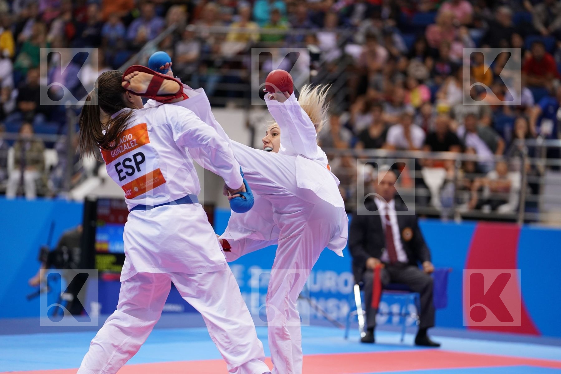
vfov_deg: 7.9
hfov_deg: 11.8
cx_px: 280
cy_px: 187
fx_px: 2711
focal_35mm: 174
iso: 1600
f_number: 2.8
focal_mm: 174
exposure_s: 1/1000
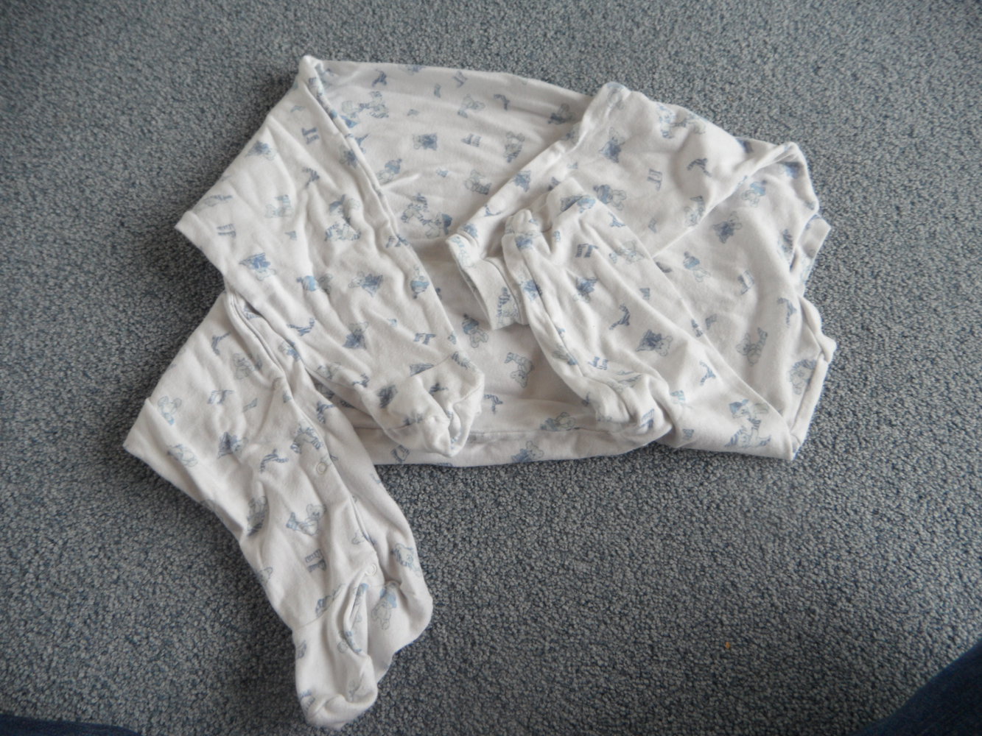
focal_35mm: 24
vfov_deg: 56.8
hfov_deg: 71.6
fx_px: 681
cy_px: 368
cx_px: 491
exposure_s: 1/30
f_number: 2.9
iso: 80
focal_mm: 4.1
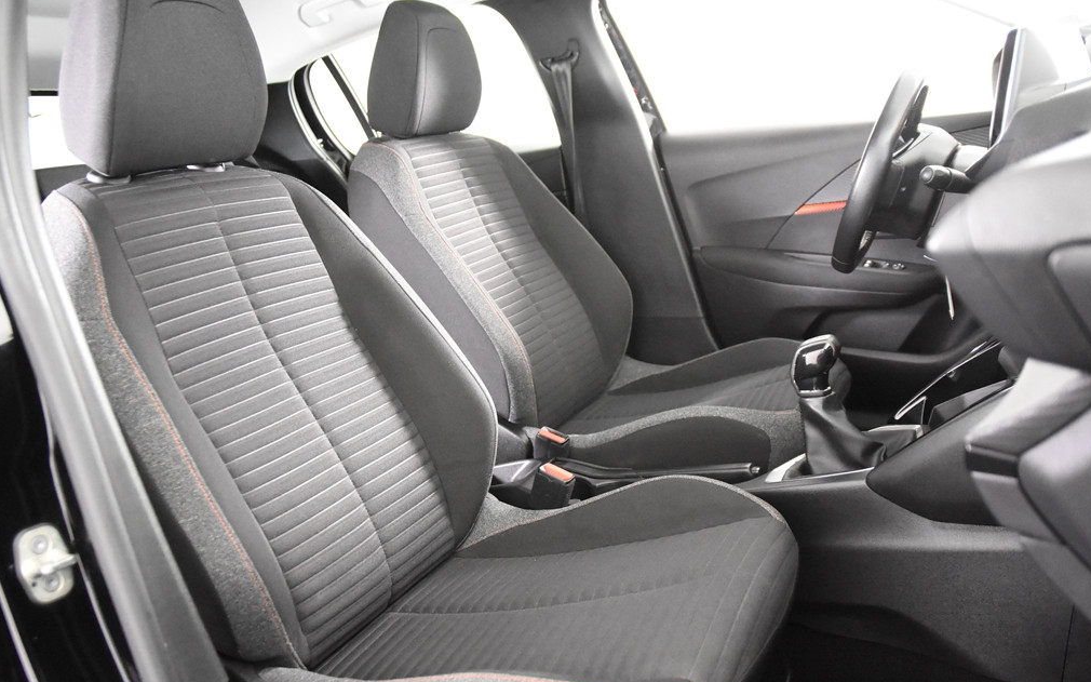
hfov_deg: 61.2
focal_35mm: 31
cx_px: 551
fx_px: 922
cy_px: 368
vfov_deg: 40.6
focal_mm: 20
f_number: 2.8
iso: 8000
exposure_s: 1/30
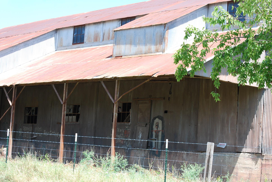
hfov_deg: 24.6
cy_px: 91
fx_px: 624
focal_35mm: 82
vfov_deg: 16.6
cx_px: 136
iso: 200
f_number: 8
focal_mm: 55
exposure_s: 1/80
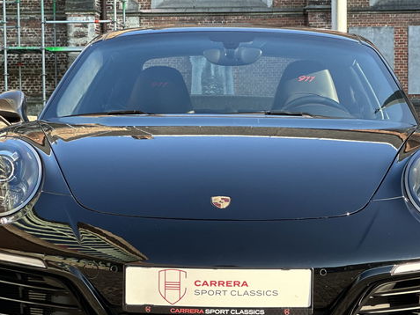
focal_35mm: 124
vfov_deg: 11.9
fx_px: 1505
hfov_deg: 15.9
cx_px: 210
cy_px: 210
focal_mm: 9
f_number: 2.8
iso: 40
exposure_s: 1/121
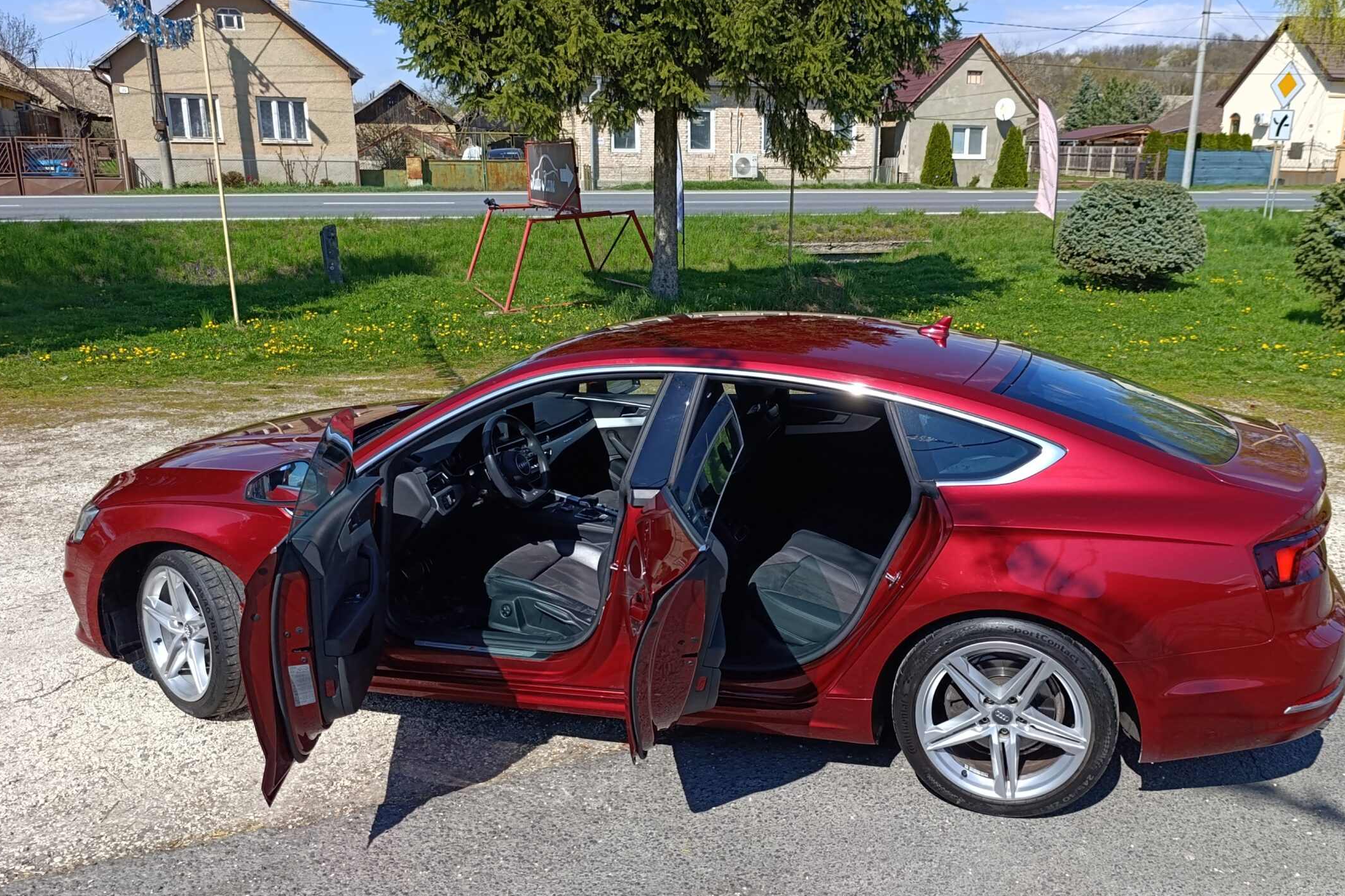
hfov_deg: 63.5
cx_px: 746
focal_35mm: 29
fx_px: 1083
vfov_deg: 44.9
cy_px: 485
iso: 50
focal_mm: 6.14
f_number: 1.6
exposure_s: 1/784
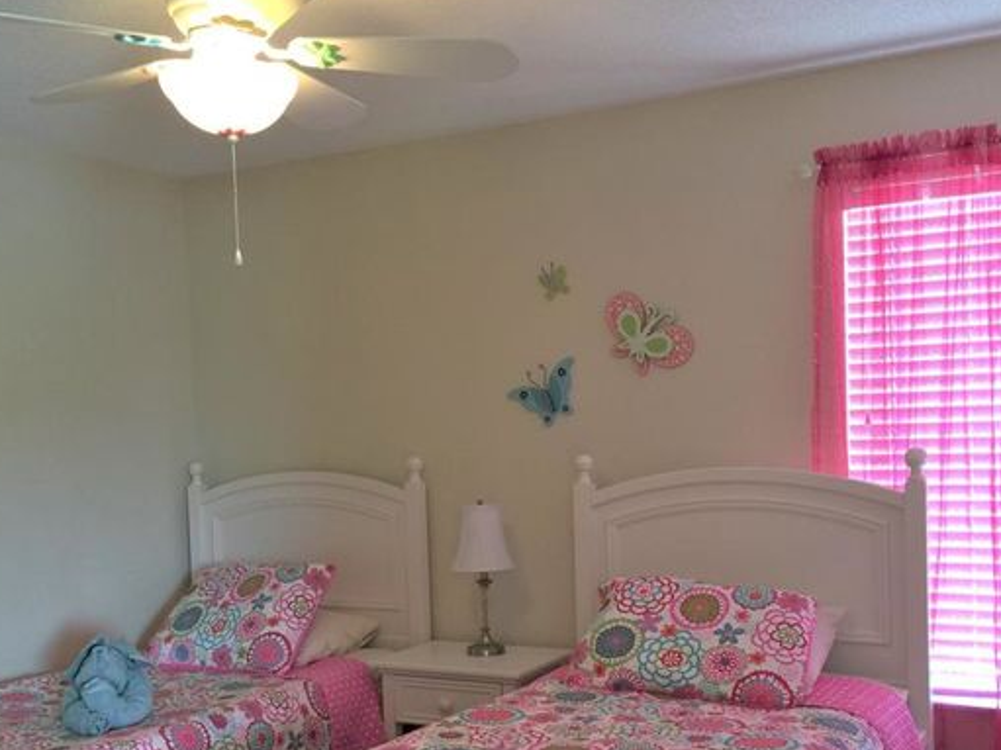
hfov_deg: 46.8
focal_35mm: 40
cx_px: 504
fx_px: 1156
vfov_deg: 35.6
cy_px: 490
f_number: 2.2
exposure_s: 1/15
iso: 32
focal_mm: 4.15
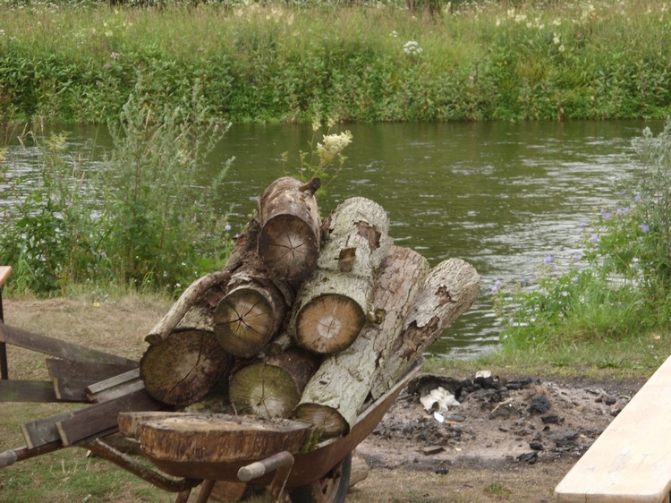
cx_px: 336
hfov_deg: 17.3
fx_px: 2209
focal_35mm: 114
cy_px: 252
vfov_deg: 13.0
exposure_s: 1/148
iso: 100
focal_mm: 18.9
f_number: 3.7
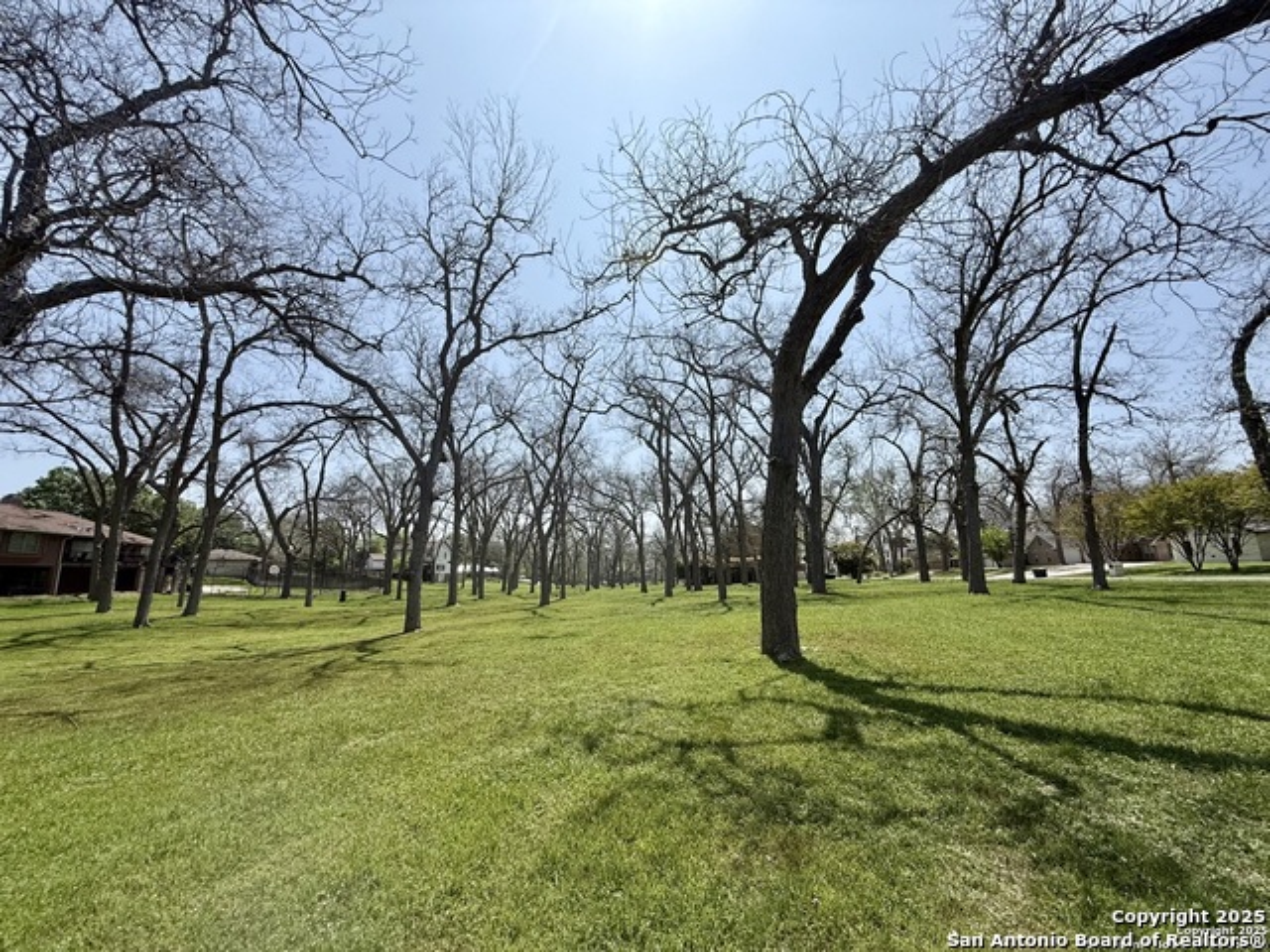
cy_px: 476
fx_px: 514
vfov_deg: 85.7
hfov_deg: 102.1
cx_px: 635
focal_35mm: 14
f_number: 2.2
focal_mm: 2.22
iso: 50
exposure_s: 1/2976
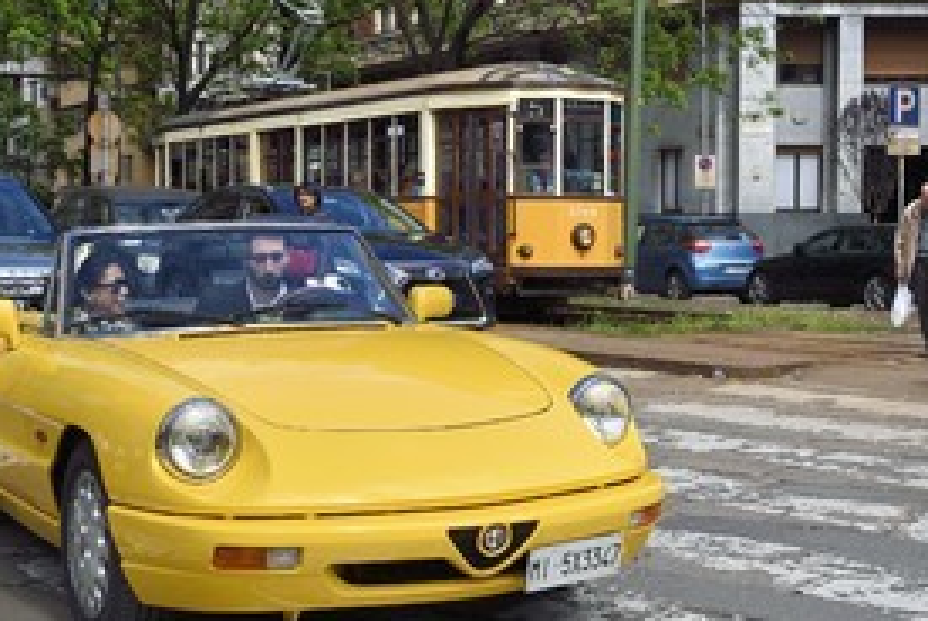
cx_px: 452
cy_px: 263
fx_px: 1574
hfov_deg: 32.8
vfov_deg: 22.3
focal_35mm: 61
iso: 400
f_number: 13
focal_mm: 40
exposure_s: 1/500
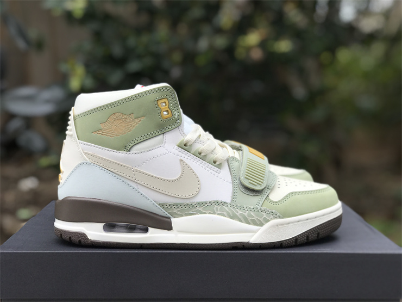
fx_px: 662
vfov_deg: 25.7
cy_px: 151
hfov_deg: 33.8
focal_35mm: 57
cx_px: 201
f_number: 2.8
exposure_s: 1/336
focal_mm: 6.6
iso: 20
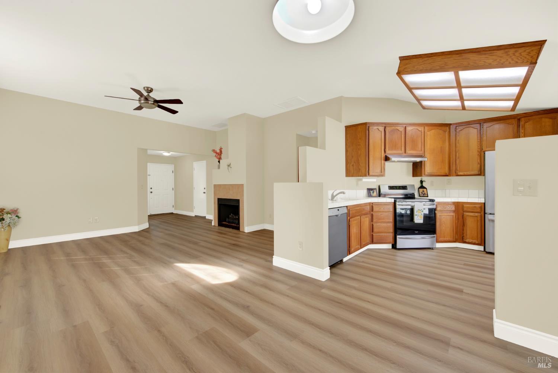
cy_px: 186
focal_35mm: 14
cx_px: 279
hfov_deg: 104.2
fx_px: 217
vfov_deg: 81.3
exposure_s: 1/4
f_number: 14
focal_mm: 14
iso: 100
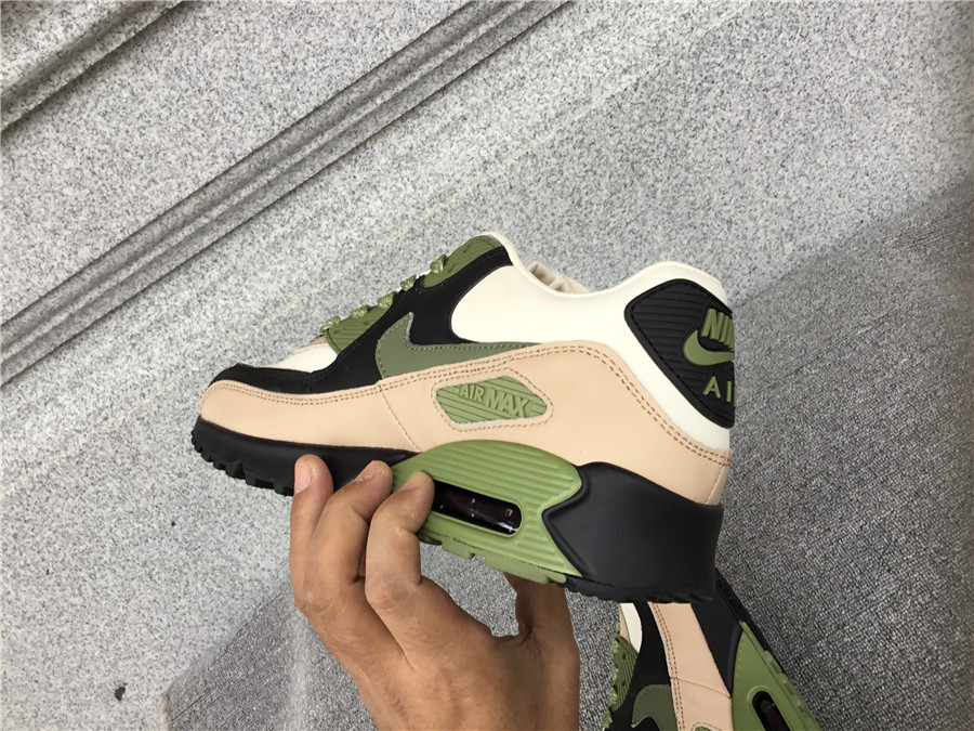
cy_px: 366
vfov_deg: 45.4
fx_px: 872
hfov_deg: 58.4
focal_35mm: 31
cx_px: 487
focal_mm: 3.3
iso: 25
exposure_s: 1/50
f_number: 2.4
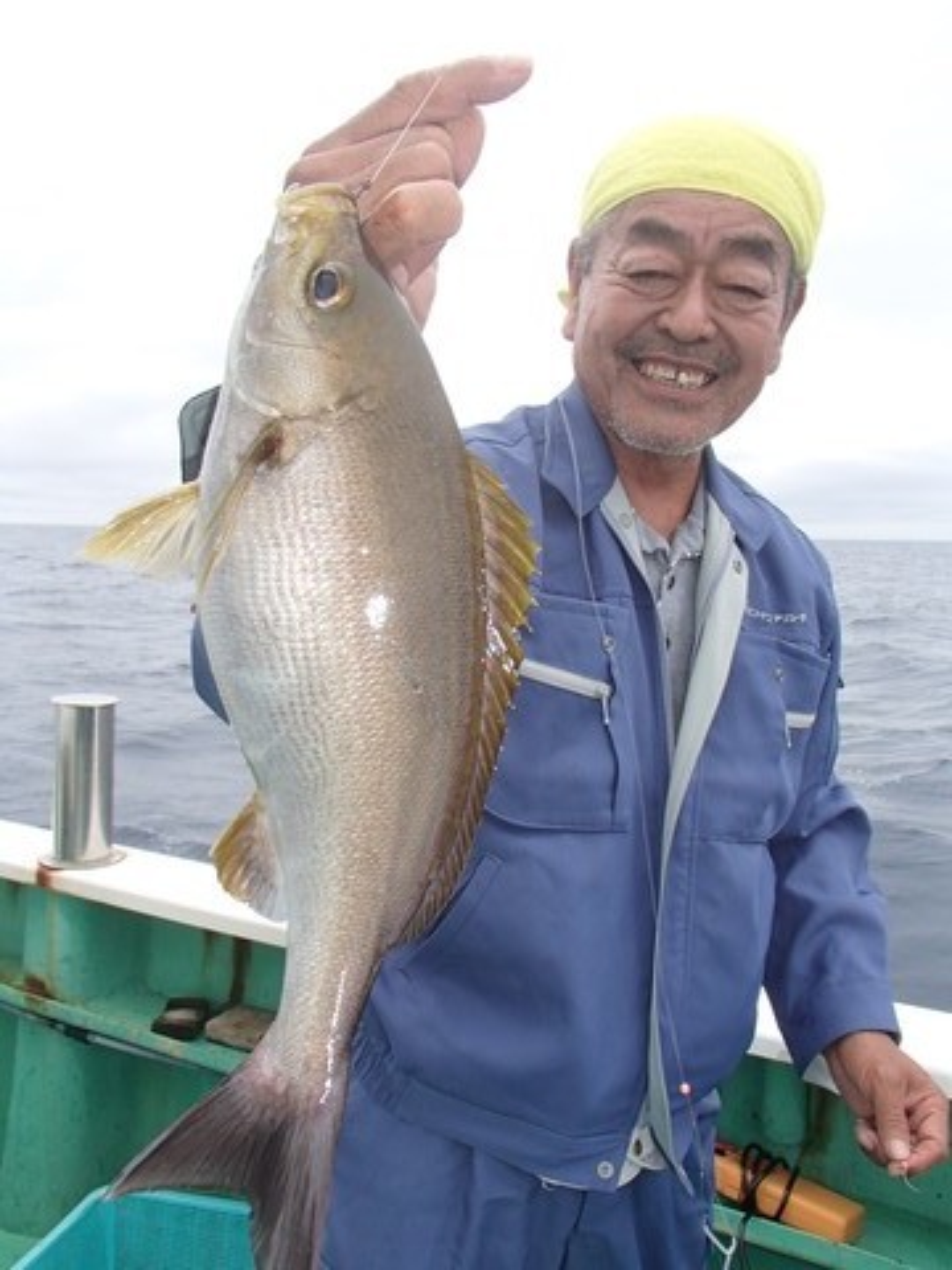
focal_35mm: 28
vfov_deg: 63.4
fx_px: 1027
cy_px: 635
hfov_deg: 49.7
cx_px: 476
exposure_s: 1/160
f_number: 3.9
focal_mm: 5
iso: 100
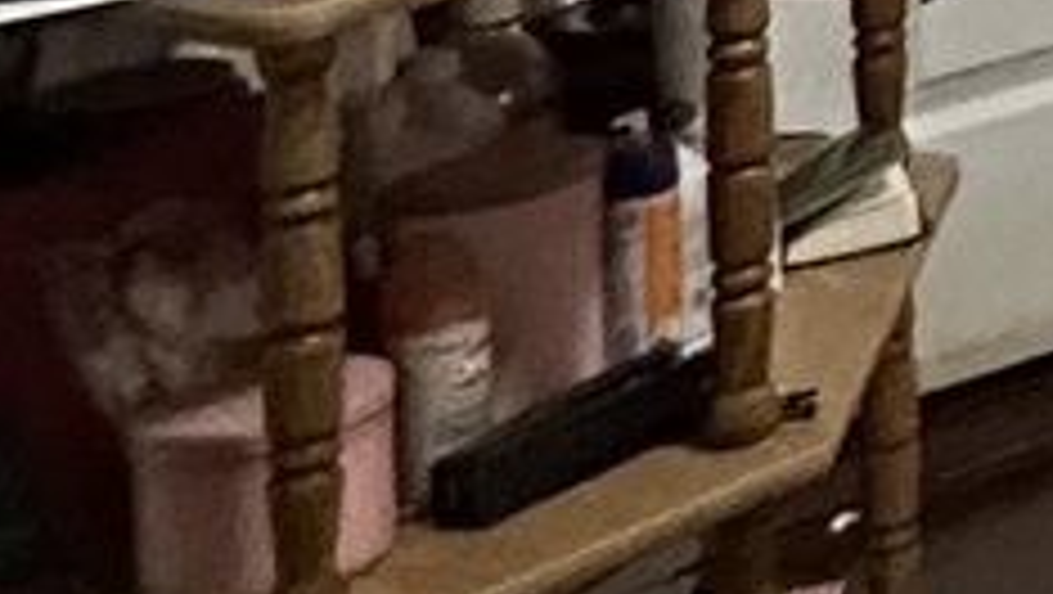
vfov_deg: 7.2
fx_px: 4191
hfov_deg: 9.4
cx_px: 3596
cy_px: -1220
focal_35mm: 150
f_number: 2.2
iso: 640
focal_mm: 2.22
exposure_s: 1/60
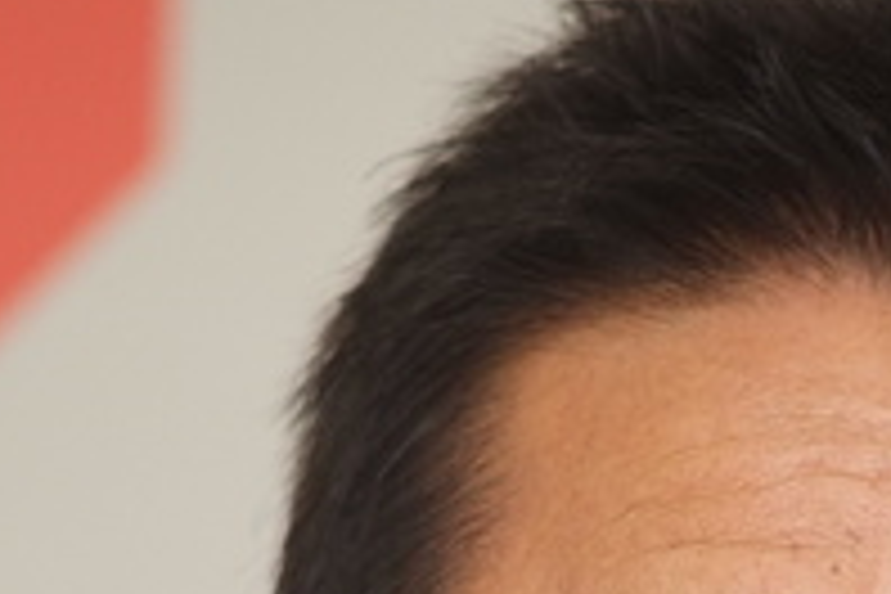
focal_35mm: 981
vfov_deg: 1.4
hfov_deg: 2.1
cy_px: 1053
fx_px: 24278
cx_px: 1206
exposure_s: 1/250
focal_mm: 180
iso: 400
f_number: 2.8
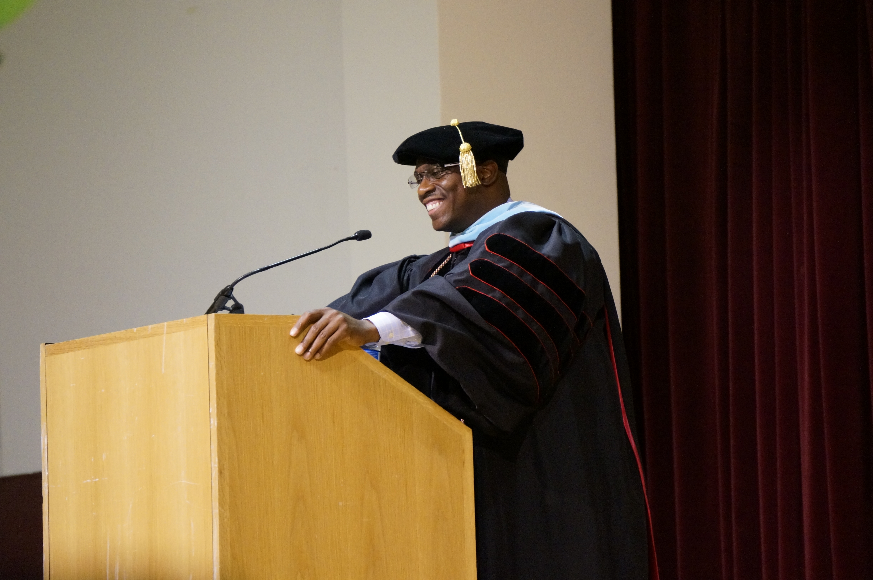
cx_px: 436
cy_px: 290
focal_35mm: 291
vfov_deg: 4.7
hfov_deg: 7.1
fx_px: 7049
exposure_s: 1/60
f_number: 6.3
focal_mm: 194
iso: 3200
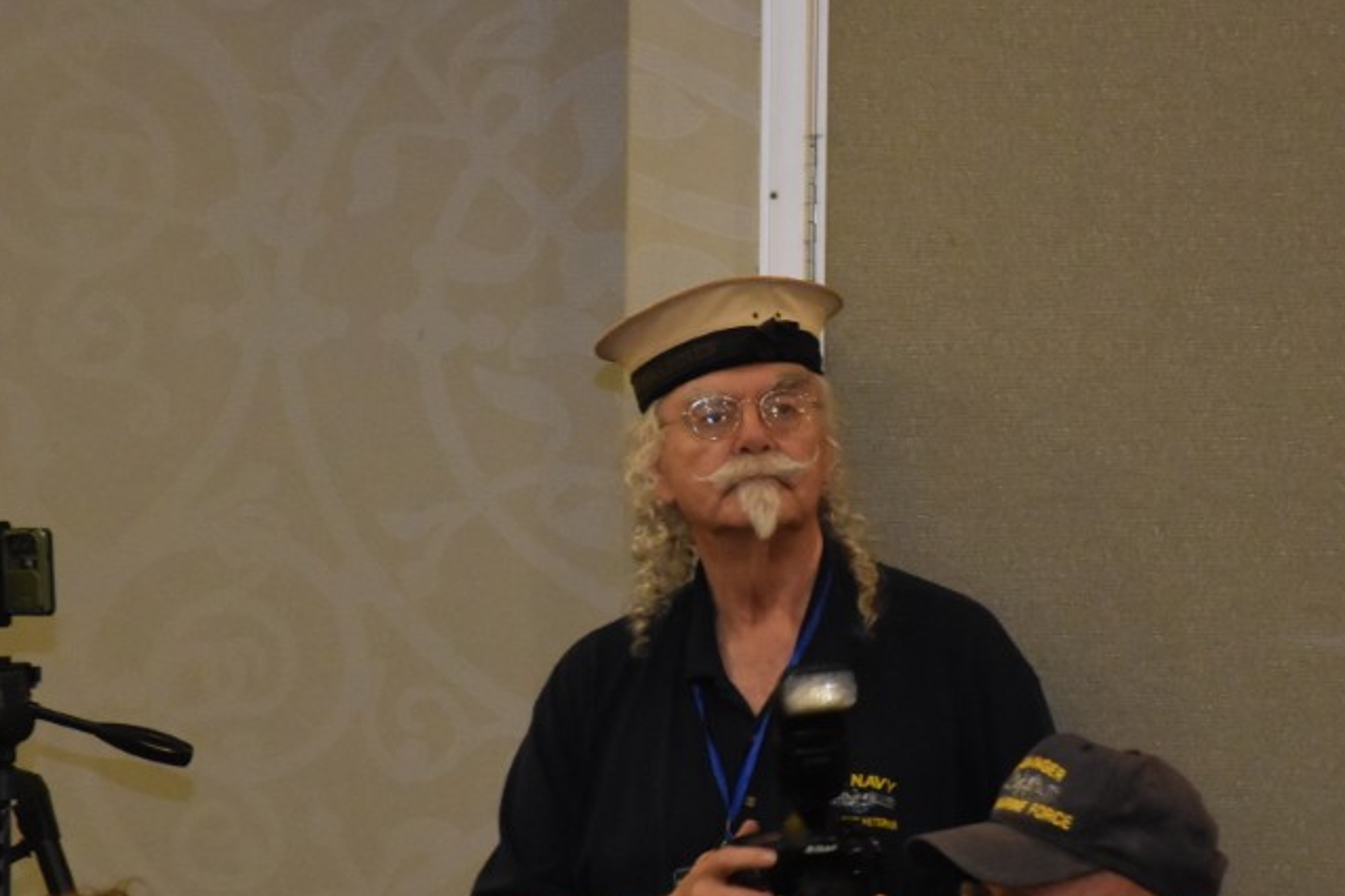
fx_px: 10606
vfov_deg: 4.8
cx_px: 817
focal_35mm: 284
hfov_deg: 7.3
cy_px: 440
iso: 3200
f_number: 5.6
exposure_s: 1/60
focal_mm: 105
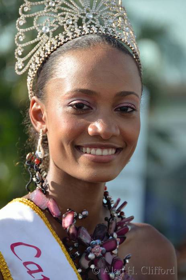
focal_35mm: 255
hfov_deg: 5.4
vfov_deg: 8.1
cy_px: 140
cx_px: 93
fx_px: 1987
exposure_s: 1/320
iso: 110
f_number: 5.6
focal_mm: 170
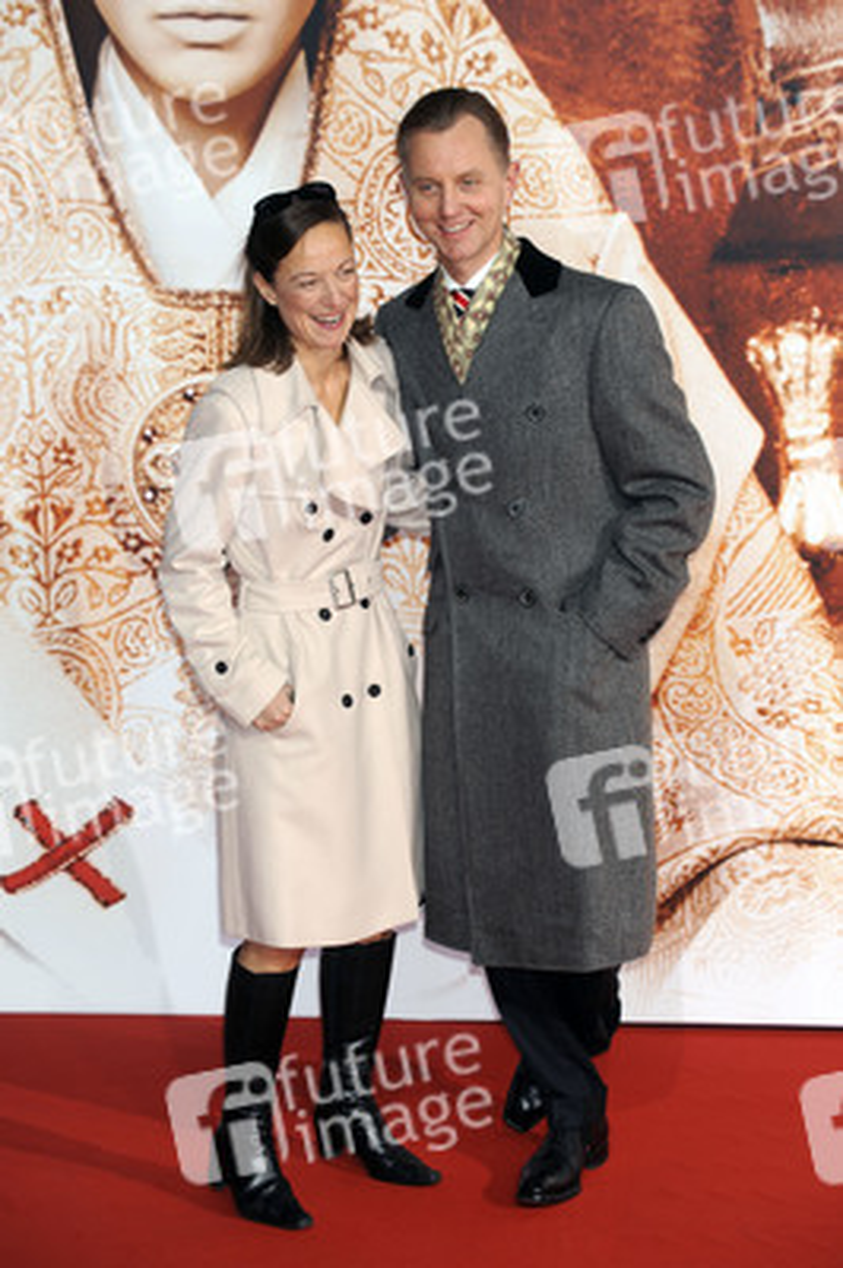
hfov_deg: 13.7
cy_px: 634
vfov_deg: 20.4
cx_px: 422
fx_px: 3518
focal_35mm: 100
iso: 400
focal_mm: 100
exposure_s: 1/160
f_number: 5.6
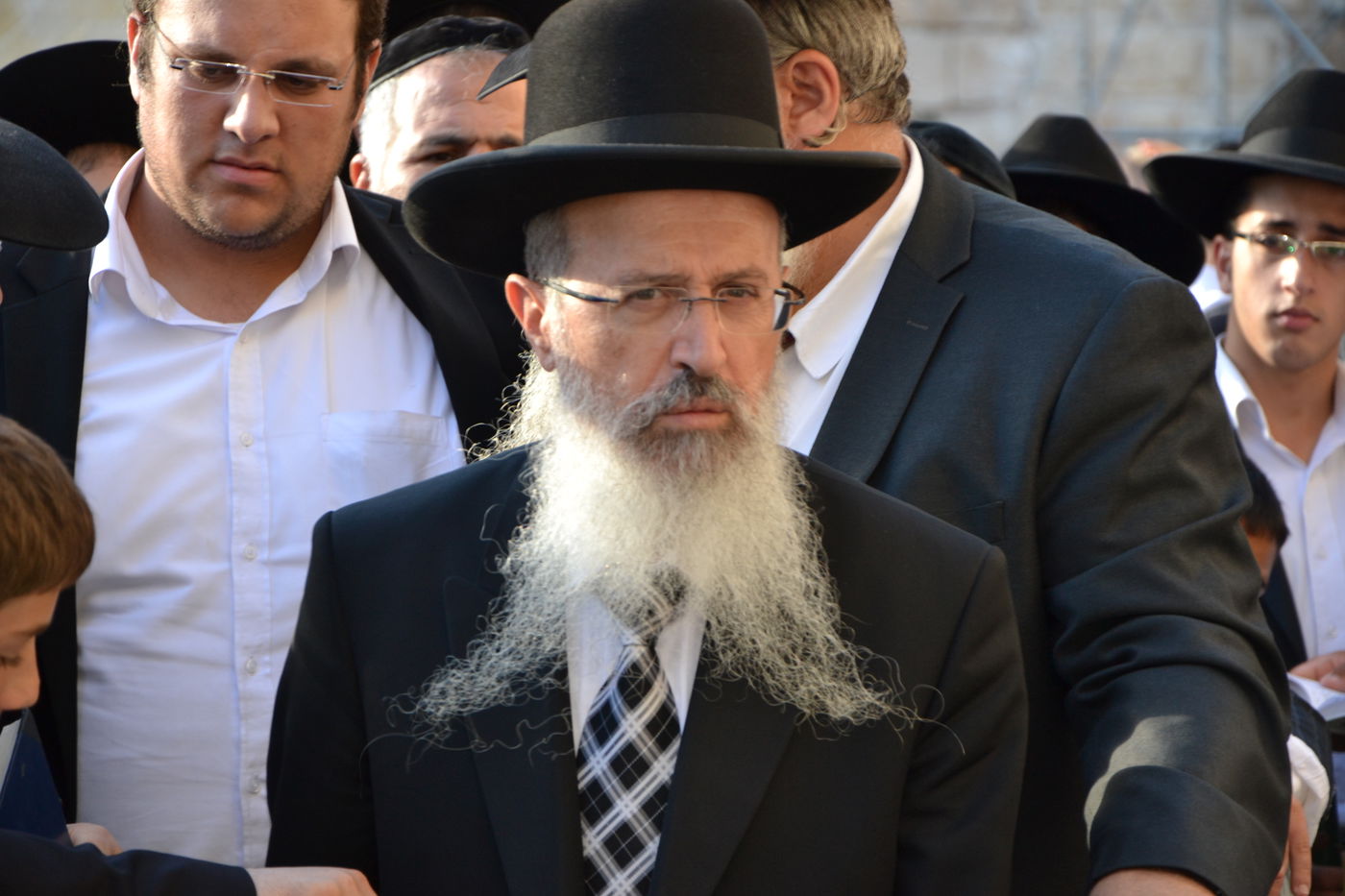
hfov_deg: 13.0
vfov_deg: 8.7
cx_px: 672
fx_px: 5883
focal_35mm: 158
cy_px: 448
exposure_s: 1/125
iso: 320
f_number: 5.6
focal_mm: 105
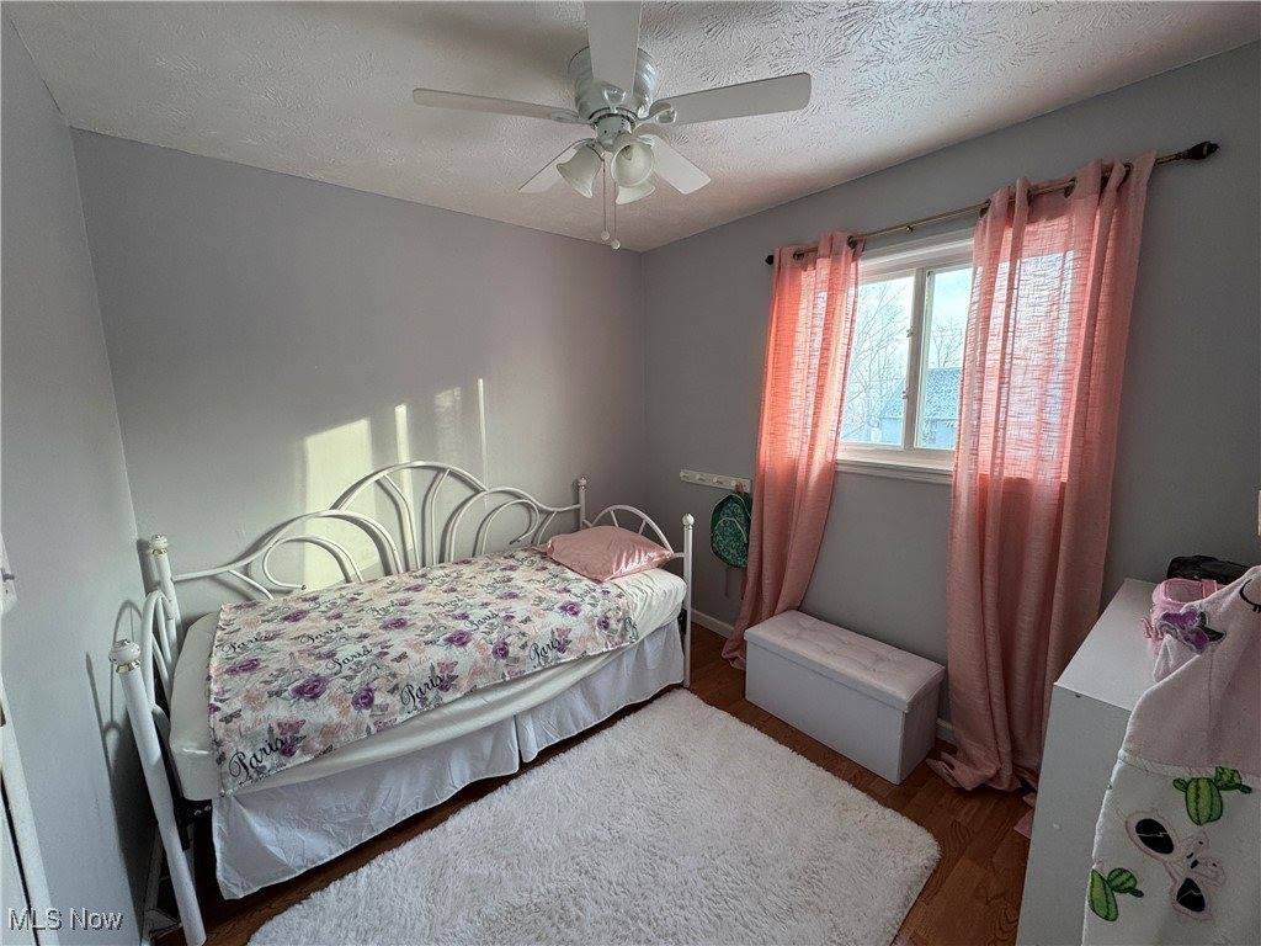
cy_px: 473
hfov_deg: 102.1
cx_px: 630
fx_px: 510
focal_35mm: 14
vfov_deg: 85.7
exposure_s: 1/120
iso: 200
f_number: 2.2
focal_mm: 2.22
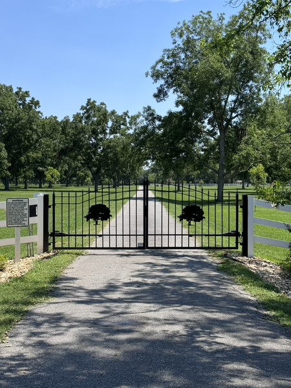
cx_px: 146
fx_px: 538
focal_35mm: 48
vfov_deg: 39.7
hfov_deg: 30.3
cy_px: 194
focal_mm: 6.76
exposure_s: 1/2959
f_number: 1.78
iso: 64
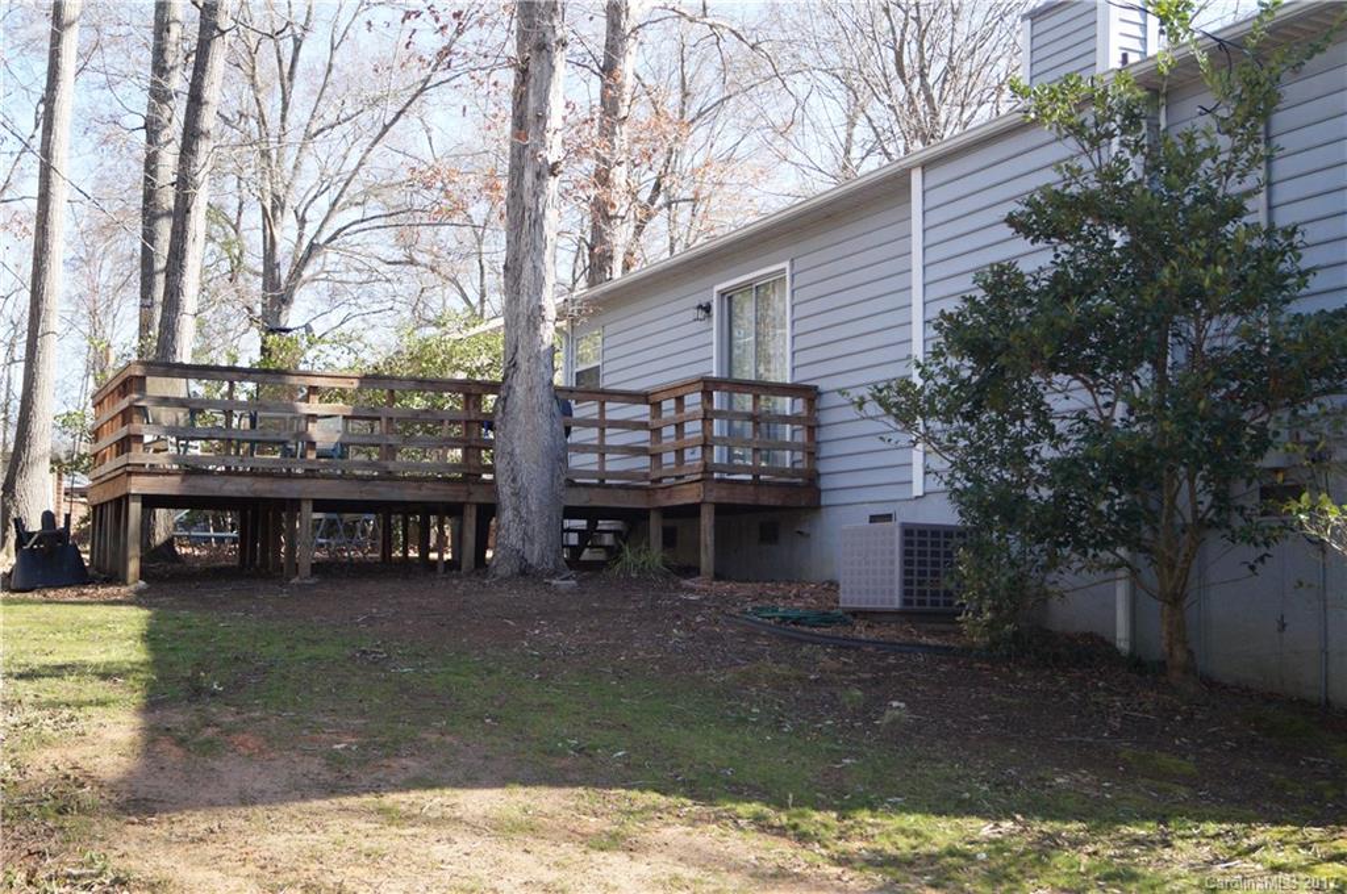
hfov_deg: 46.5
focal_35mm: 42
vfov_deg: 31.8
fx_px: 1569
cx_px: 674
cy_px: 447
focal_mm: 28
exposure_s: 1/2000
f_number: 4.5
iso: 1250
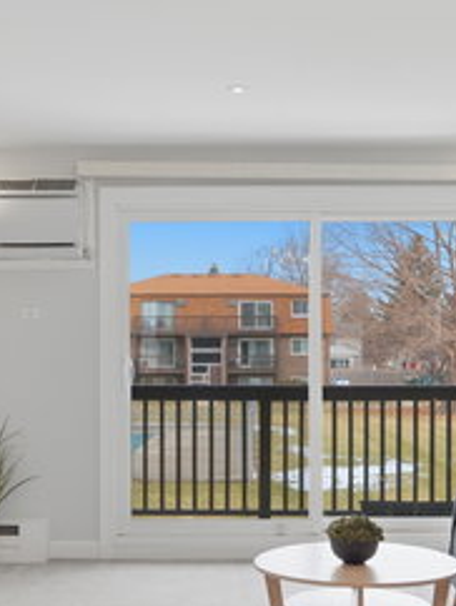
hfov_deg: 24.9
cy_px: 358
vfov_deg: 32.6
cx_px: 231
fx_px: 1034
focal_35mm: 59
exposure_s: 1/1000
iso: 640
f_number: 6.4
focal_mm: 20.9
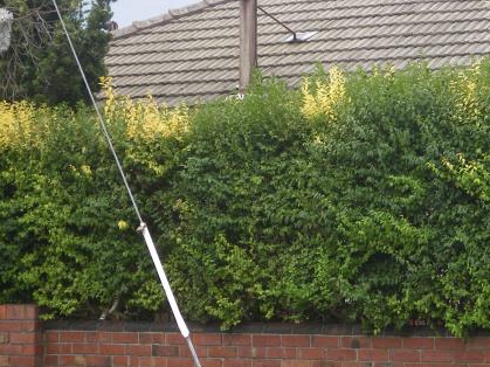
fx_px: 1486
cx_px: 413
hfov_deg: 18.5
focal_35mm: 105
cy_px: 127
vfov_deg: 14.1
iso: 80
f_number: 3.7
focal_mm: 9.8
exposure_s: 1/100
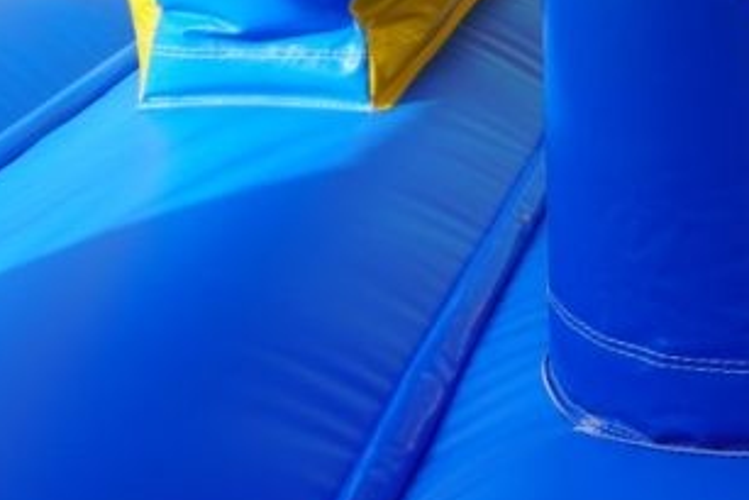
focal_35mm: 80
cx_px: 1159
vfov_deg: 16.0
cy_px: -191
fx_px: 1665
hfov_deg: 21.0
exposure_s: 1/125
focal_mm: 16
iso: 100
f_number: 8
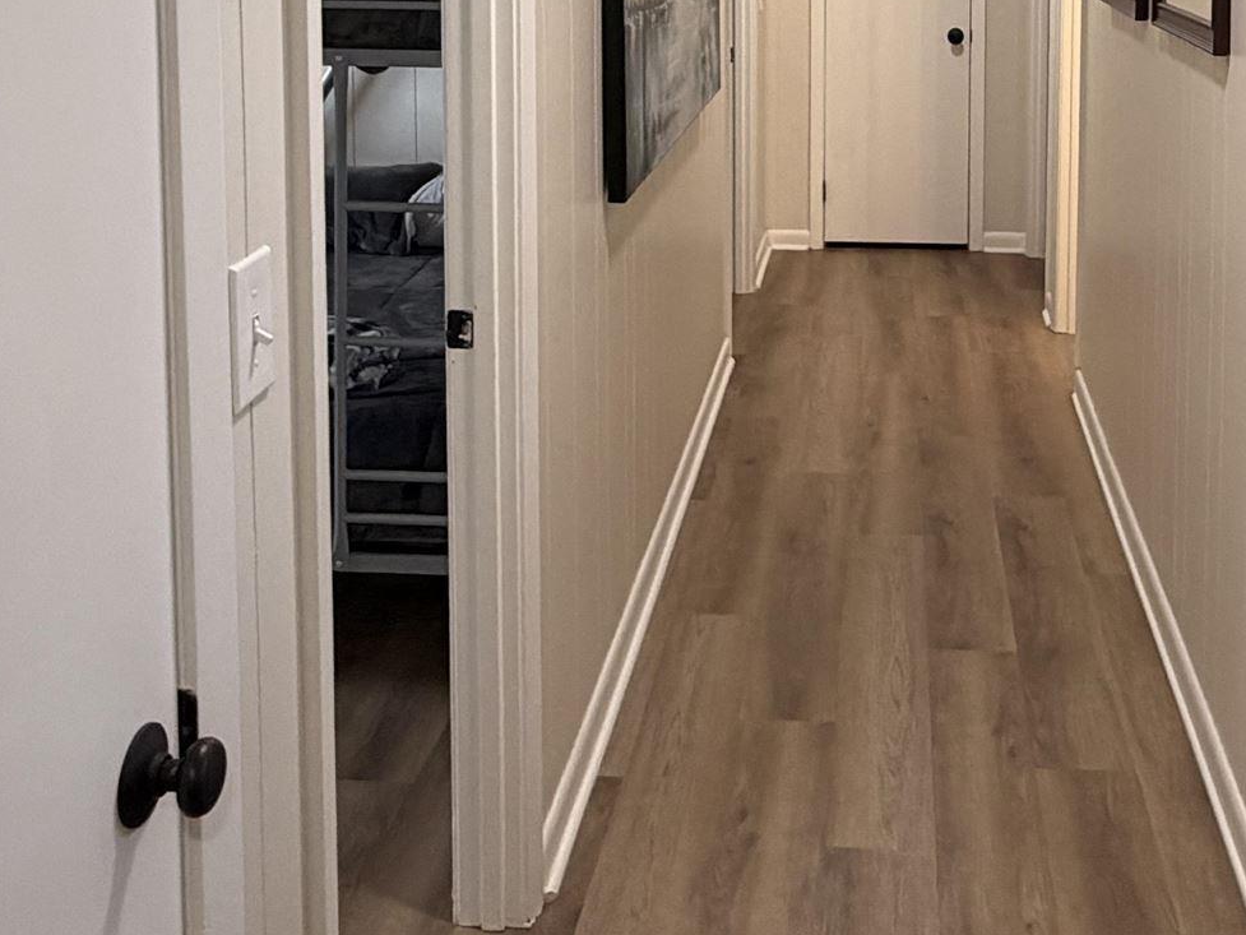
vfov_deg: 30.4
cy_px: -13
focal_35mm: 44
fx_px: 1584
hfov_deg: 42.4
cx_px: 828
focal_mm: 2.22
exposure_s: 1/60
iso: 200
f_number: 2.2
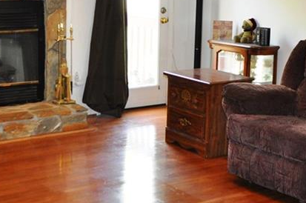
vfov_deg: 20.2
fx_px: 569
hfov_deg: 30.0
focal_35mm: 67
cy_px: 63
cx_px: 120
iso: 800
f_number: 3.5
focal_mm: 18
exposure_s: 1/80
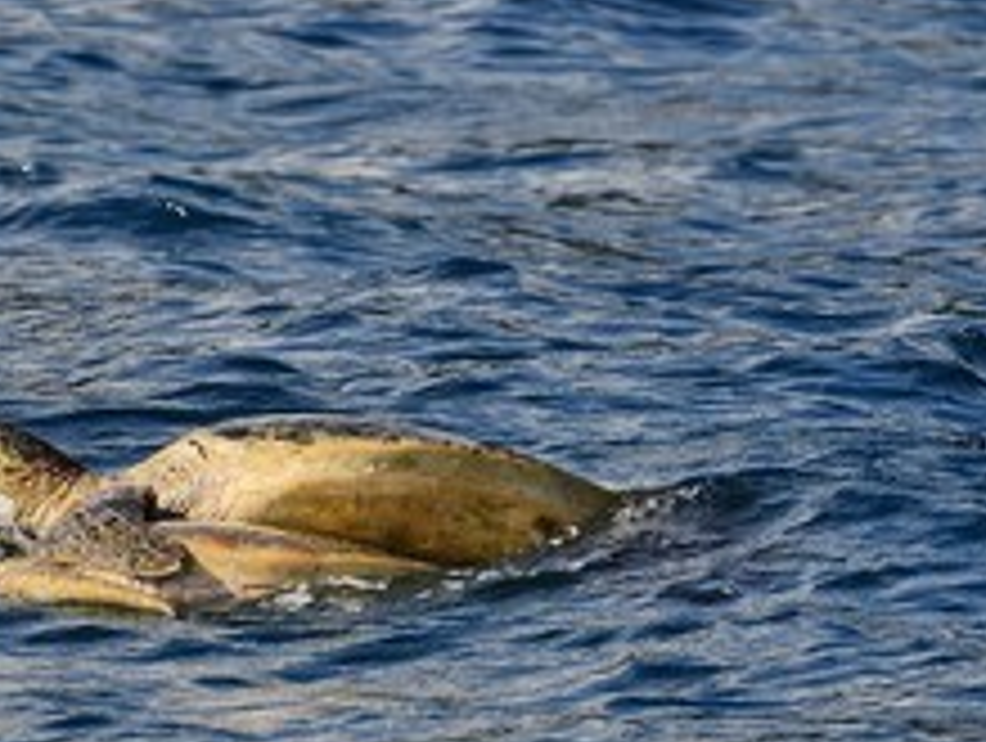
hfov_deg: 5.4
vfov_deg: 4.1
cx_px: 77
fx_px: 10499
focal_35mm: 368
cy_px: 418
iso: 200
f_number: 8
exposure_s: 1/500
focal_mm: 200
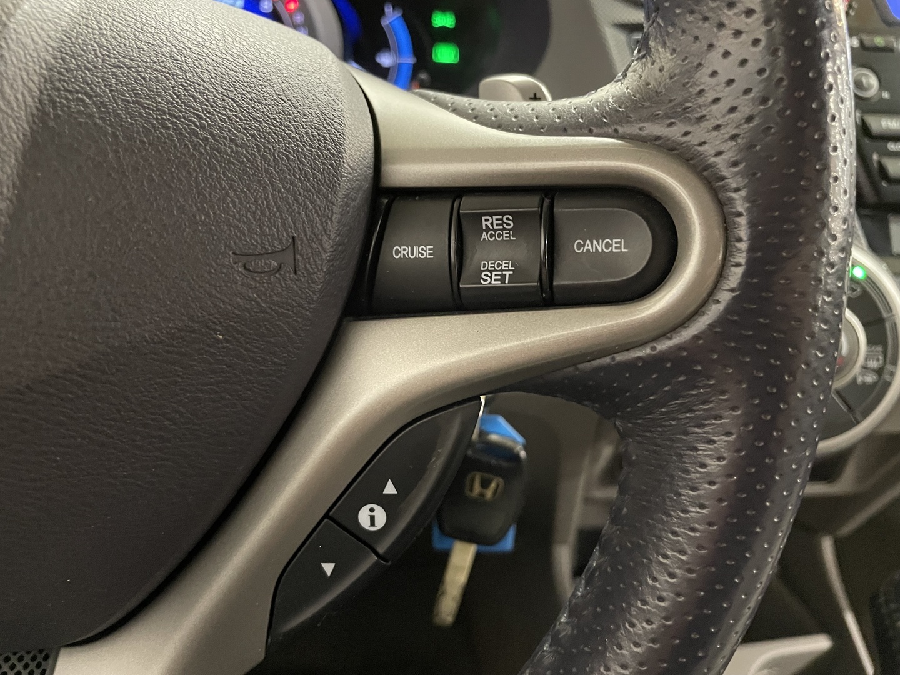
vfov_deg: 53.1
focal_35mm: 26
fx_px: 676
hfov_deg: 67.3
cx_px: 450
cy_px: 338
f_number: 1.6
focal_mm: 4.2
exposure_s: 1/25
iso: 640
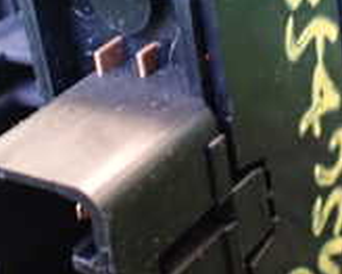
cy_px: 63
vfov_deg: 14.3
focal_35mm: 107
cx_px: 184
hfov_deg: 18.0
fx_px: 1082
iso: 800
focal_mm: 5.4
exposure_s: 1/30
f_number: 2.3
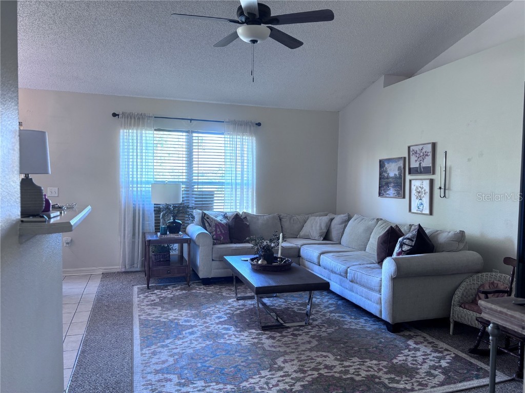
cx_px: 262
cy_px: 196
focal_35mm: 26
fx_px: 394
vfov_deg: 53.1
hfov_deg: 67.3
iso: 125
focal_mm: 5.96
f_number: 1.6
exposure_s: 1/60
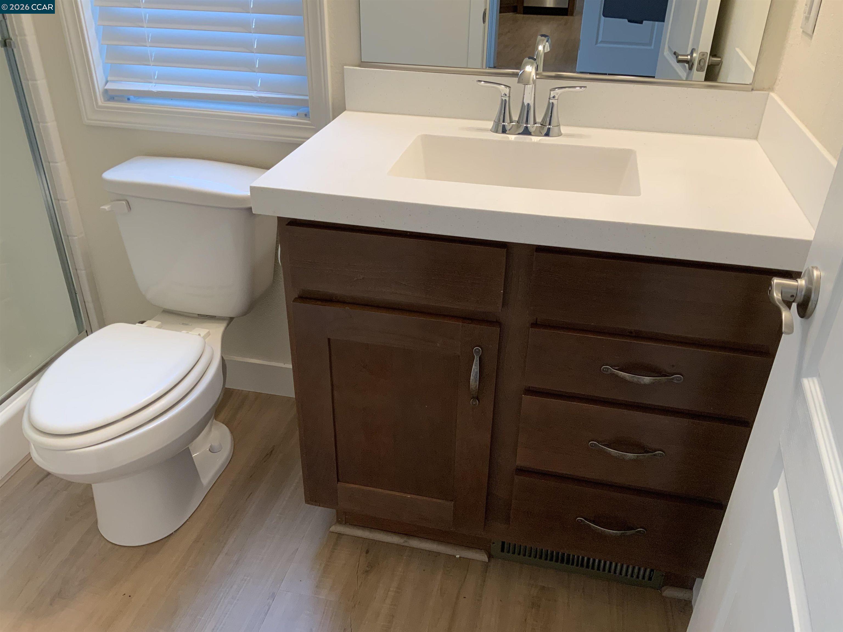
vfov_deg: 48.2
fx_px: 706
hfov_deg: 61.7
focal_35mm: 29
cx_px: 422
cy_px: 316
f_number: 1.8
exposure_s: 1/60
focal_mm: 3
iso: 64
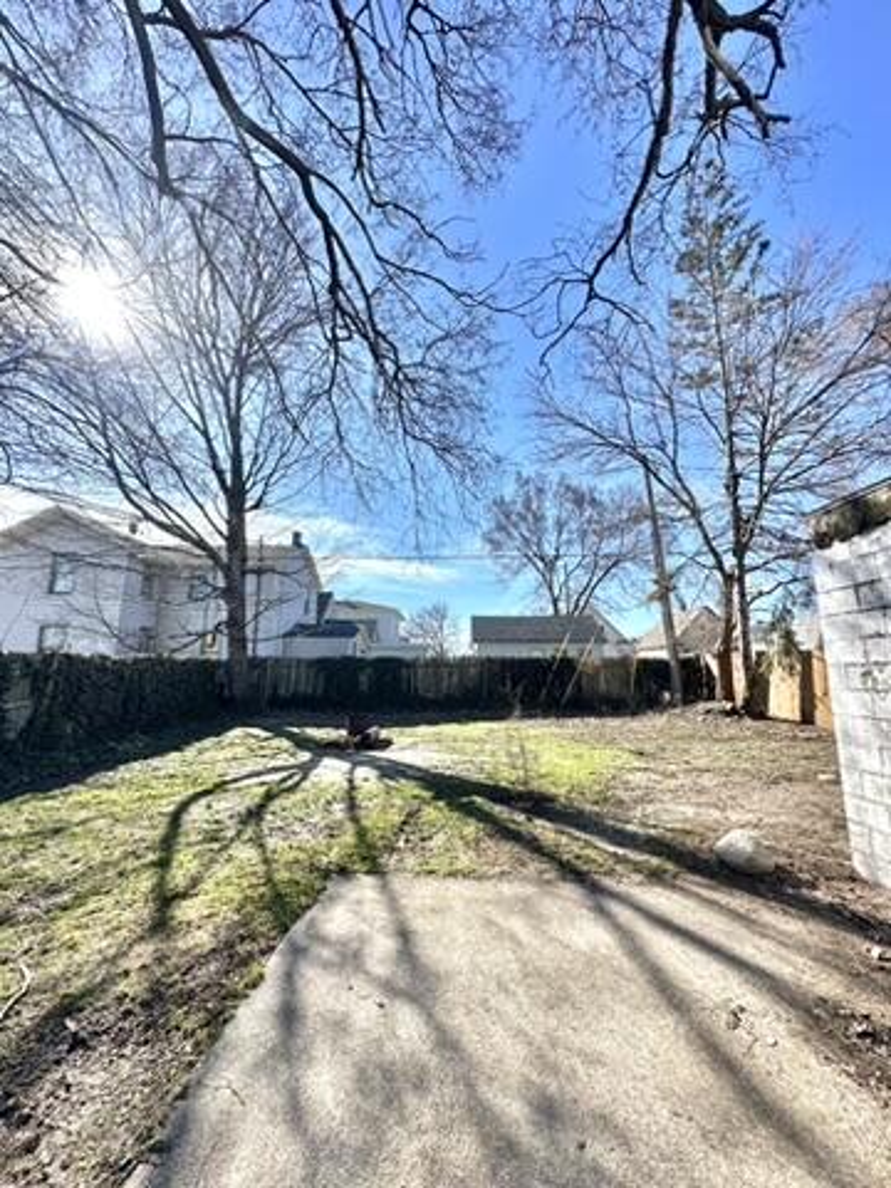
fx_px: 480
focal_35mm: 14
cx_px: 446
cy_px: 594
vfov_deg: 102.1
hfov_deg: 85.7
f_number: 2.2
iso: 40
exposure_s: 1/678
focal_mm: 2.22
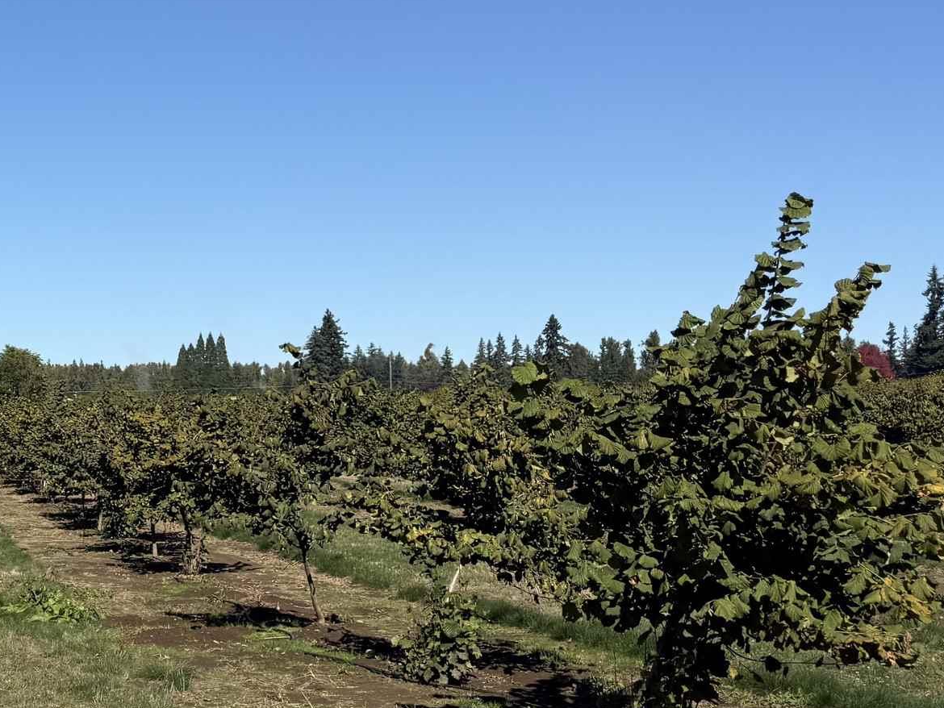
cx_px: -122
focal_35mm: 63
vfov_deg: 23.3
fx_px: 1718
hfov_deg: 27.8
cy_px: 381
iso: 80
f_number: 1.78
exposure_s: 1/5714
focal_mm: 6.76
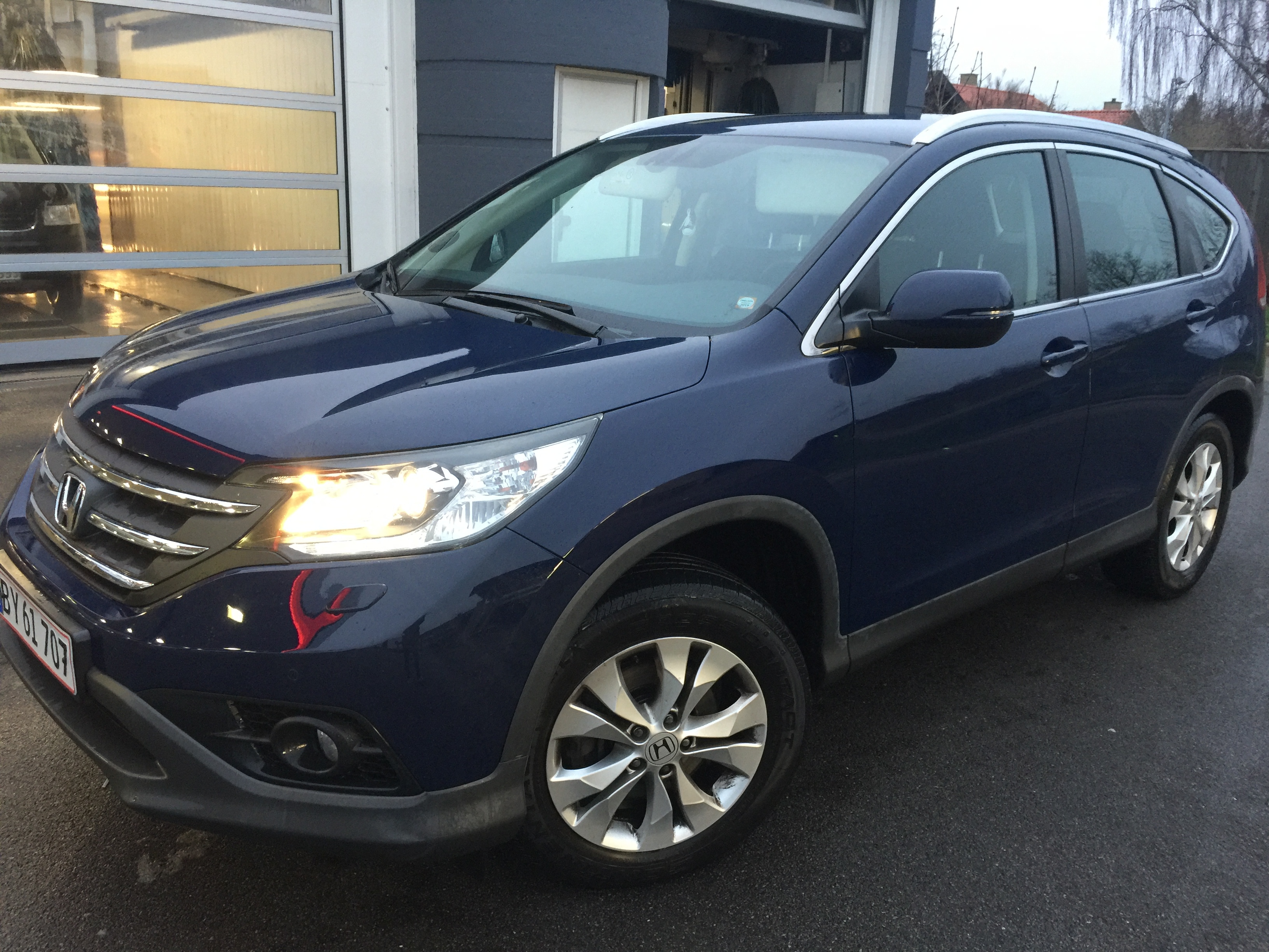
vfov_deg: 48.2
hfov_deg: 61.7
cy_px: 476
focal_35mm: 29
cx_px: 634
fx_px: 1063
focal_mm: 4.15
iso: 125
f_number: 2.2
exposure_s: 1/17
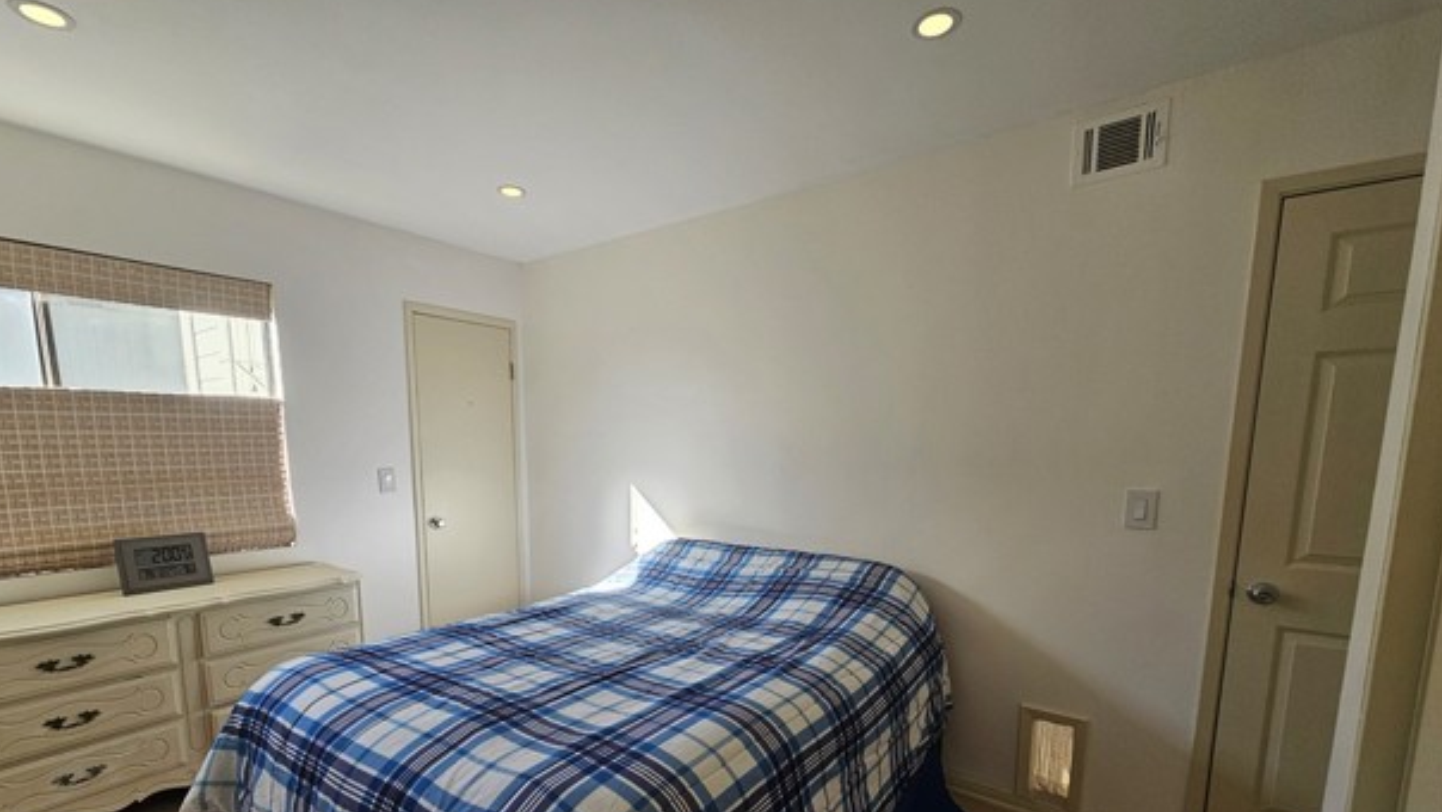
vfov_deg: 68.7
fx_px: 574
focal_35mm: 15
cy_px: 537
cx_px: 688
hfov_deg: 102.9
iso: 80
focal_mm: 2.2
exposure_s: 1/120
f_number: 2.2
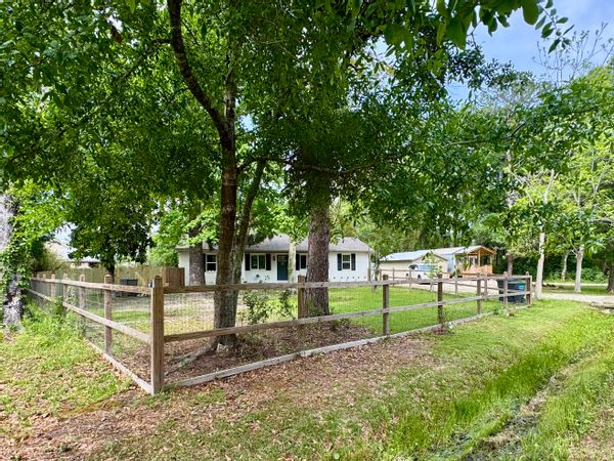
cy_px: 230
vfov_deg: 85.7
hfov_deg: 102.1
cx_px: 307
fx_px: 248
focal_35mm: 14
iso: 40
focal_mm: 2.22
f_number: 2.2
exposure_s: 1/255
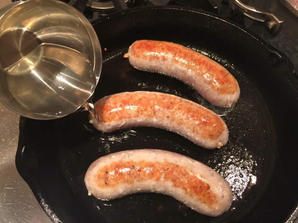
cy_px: 112
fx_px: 250
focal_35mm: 29
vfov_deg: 48.3
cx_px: 149
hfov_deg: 61.6
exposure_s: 1/15
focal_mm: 4.15
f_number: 2.2
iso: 100
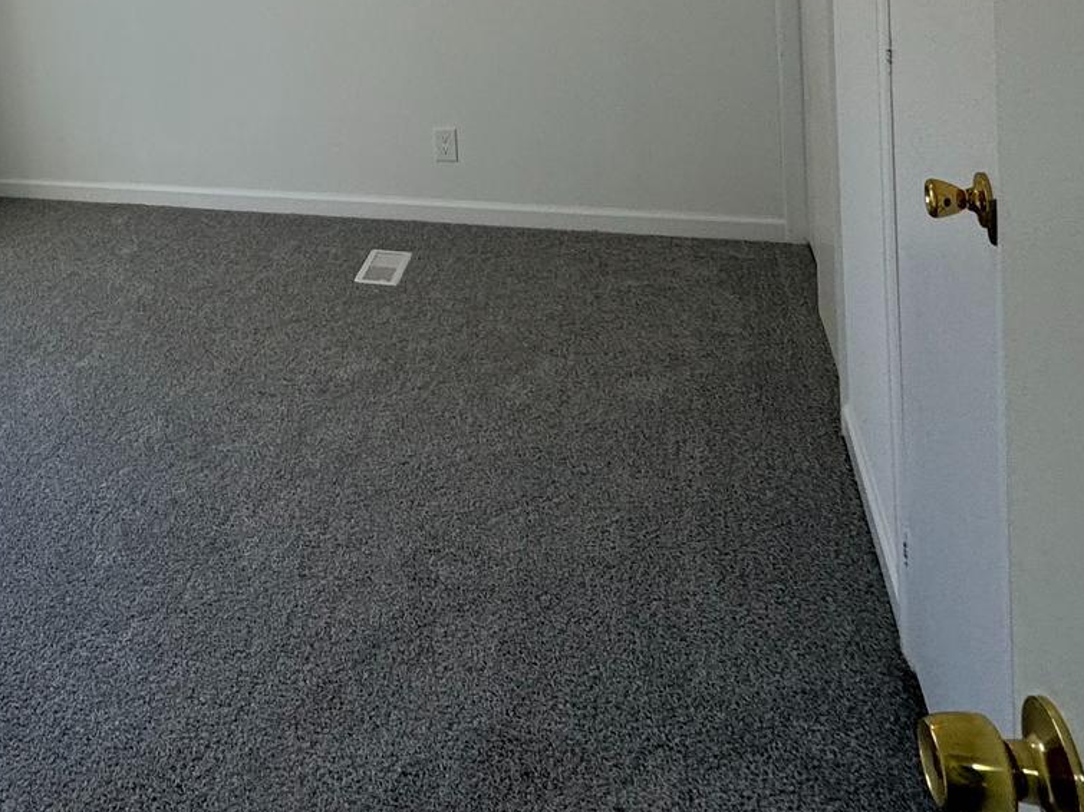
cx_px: 167
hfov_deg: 45.6
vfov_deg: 33.0
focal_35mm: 38
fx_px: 1190
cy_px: -85
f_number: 2.2
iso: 50
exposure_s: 1/120
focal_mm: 2.22
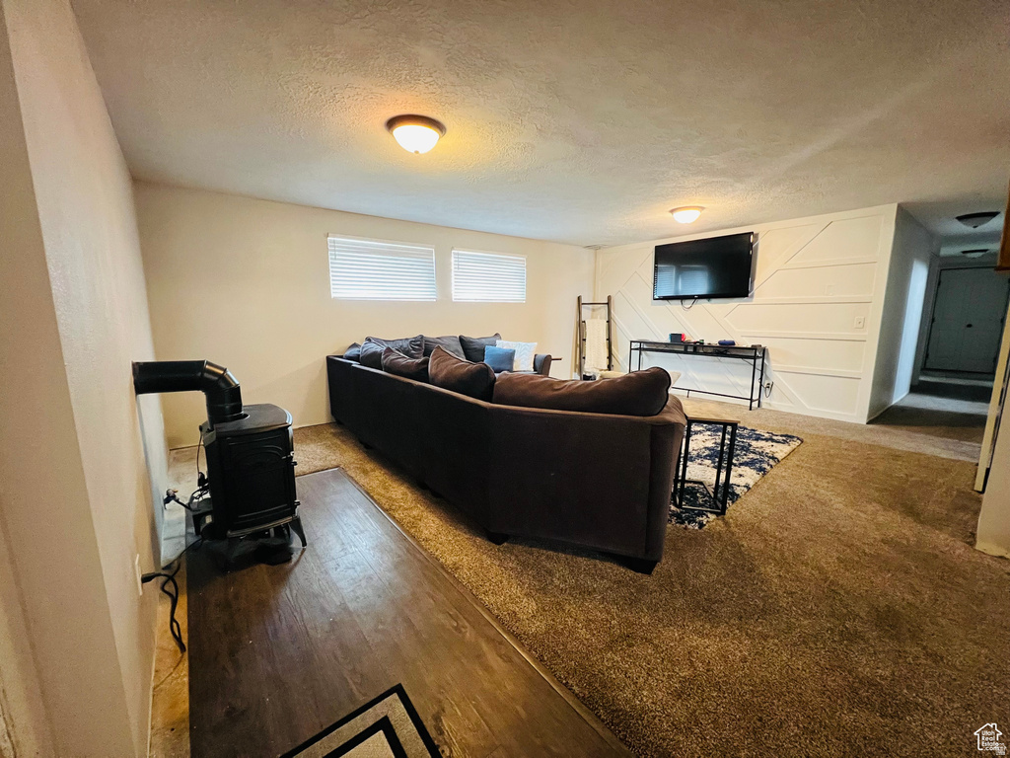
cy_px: 379
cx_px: 505
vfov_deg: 89.9
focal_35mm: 13
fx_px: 379
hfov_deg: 106.2
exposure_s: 1/40
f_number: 1.8
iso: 800
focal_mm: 1.57
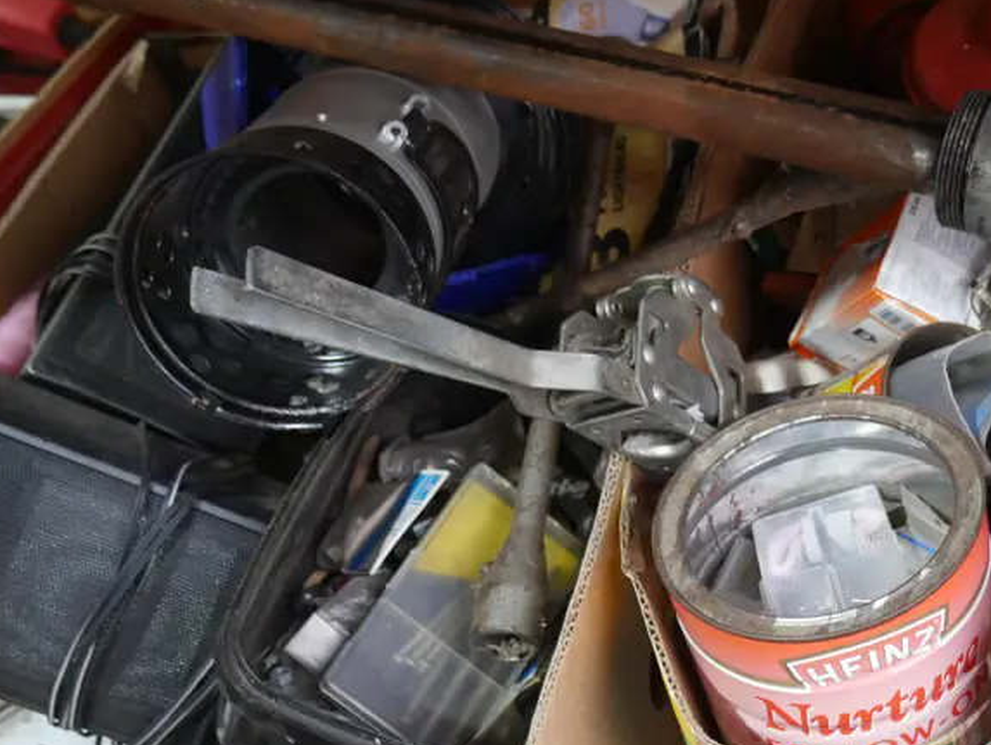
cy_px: 355
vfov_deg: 29.2
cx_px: 815
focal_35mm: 50
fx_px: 1433
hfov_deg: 36.6
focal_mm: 14
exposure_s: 1/60
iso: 400
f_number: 3.5
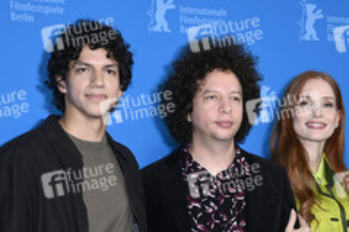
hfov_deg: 15.0
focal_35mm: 136
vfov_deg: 10.0
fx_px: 1317
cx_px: 245
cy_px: 217
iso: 1000
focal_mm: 72
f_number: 5.6
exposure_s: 1/200
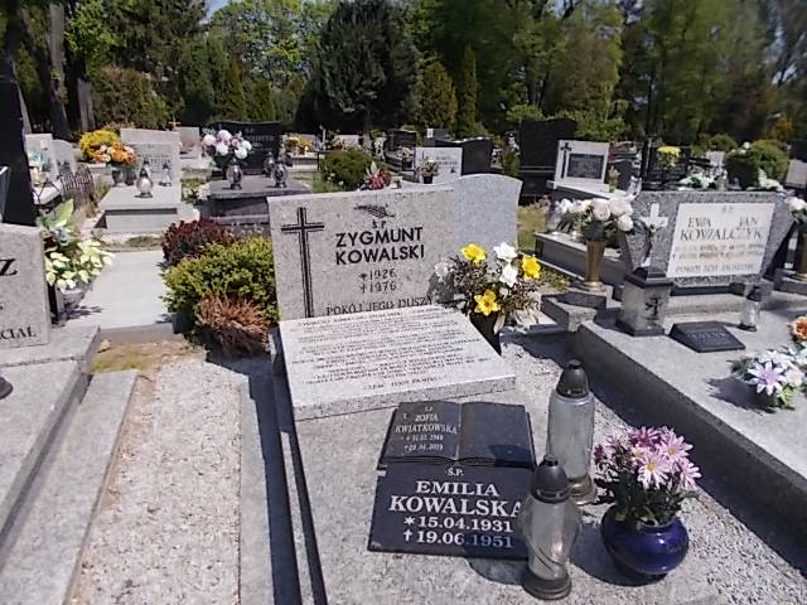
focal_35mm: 26
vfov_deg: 53.1
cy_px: 302
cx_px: 404
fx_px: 606
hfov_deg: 67.3
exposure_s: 1/200
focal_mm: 4.6
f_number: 8
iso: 80
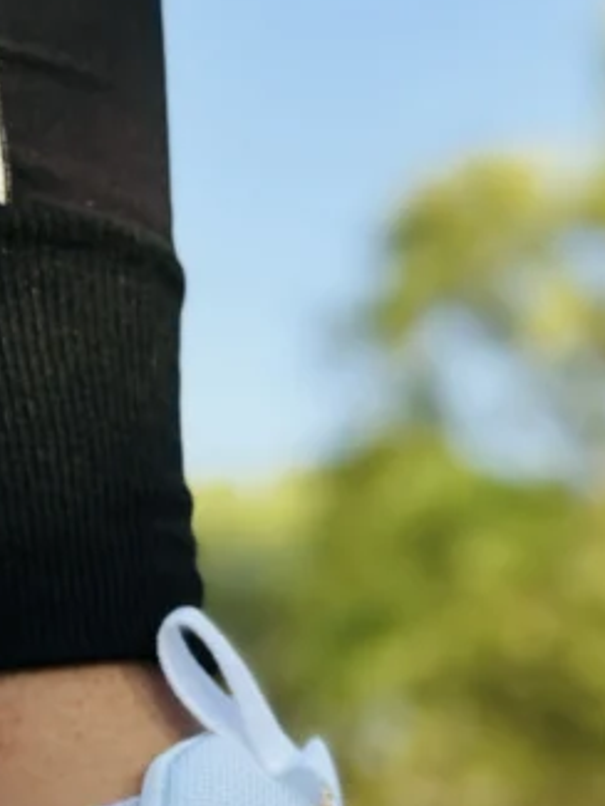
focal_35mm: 118
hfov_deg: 12.6
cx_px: 290
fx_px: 2748
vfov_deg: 16.1
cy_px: 913
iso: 80
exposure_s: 1/1639
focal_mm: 6.86
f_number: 1.78
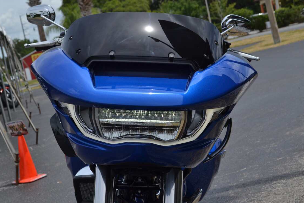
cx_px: 144
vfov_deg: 15.4
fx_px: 747
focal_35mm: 89
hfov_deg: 23.0
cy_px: 101
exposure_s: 1/320
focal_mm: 55
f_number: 9
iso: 100
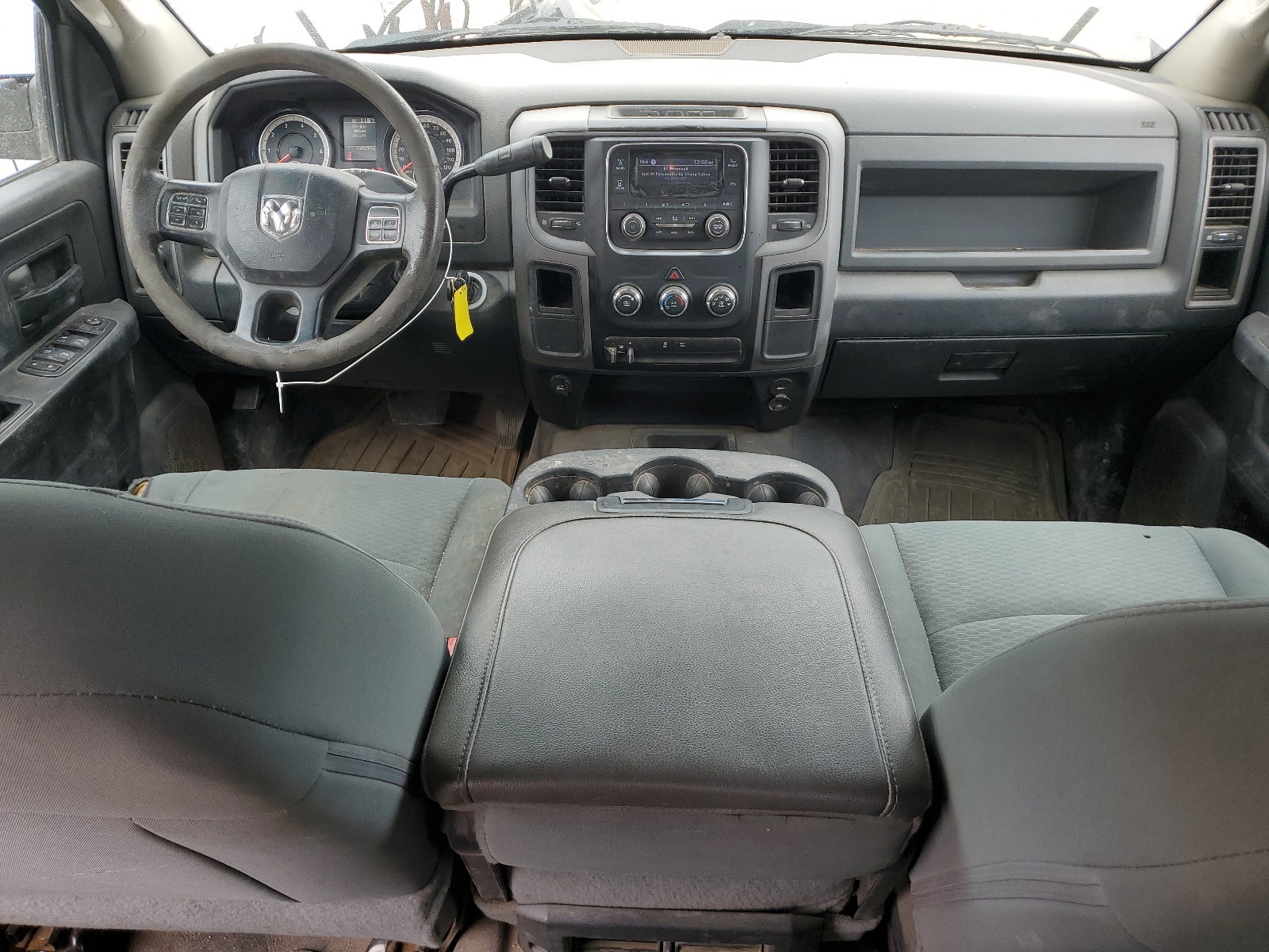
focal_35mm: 26
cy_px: 476
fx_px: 953
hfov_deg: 67.3
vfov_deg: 53.1
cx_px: 634
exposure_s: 1/227
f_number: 1.5
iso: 50
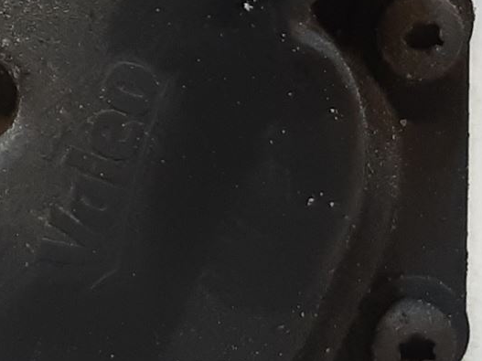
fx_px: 1406
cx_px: -134
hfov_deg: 18.2
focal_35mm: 101
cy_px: -37
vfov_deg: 14.3
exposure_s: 1/50
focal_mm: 3.93
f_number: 1.7
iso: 80
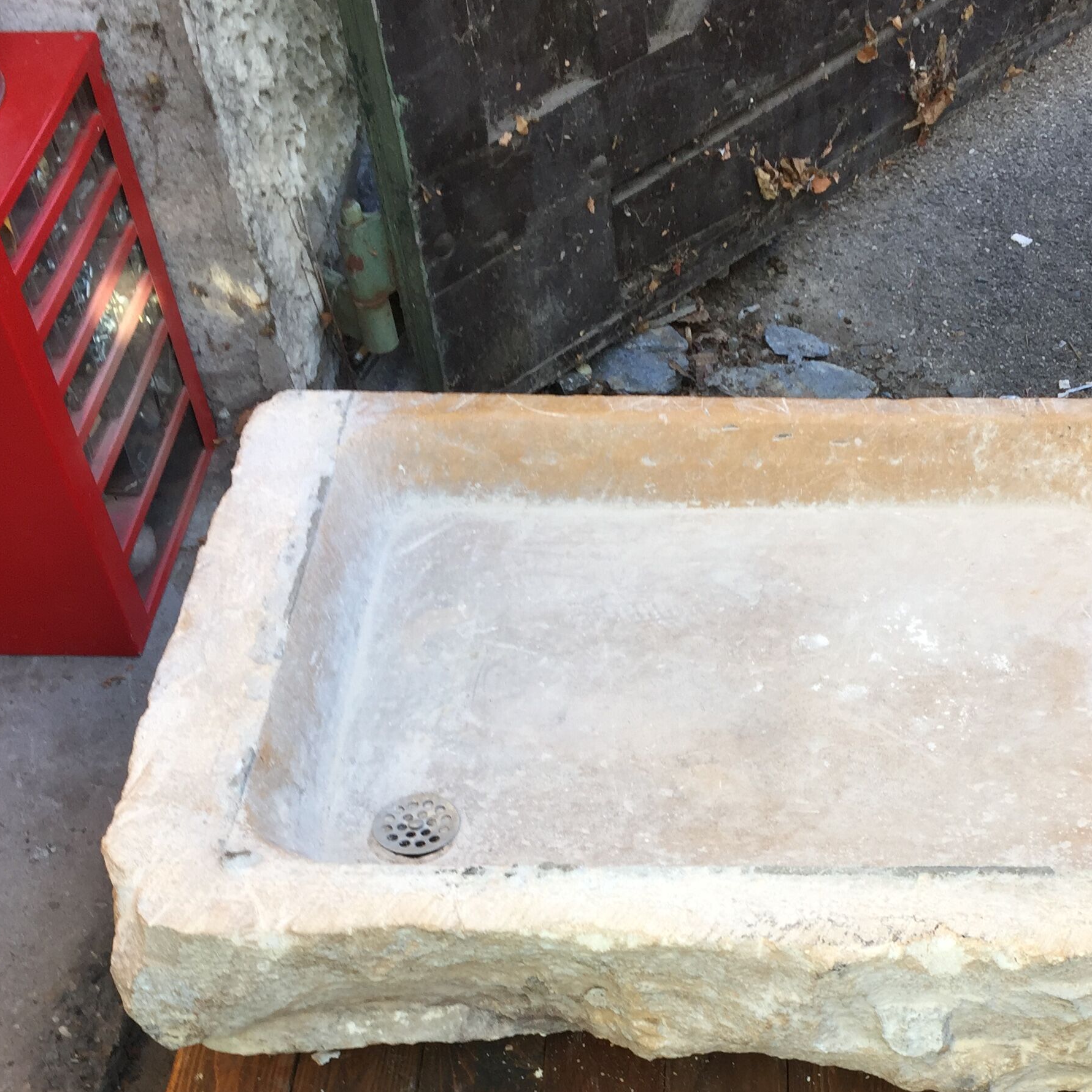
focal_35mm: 47
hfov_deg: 35.8
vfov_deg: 34.3
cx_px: 706
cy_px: 957
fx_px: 1677
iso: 32
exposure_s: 1/107
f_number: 2.2
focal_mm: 4.15
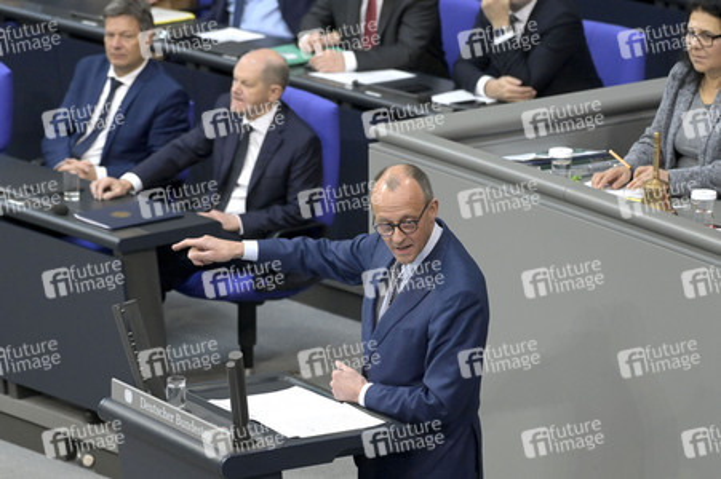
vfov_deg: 6.0
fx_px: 4603
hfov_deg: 9.0
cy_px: 240
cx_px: 360
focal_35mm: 230
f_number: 5.6
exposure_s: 1/400
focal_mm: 230
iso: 8000
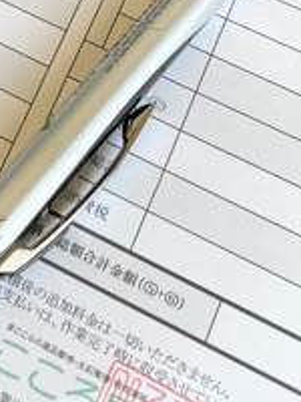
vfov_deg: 21.9
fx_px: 962
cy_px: -76
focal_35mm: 83
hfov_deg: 17.3
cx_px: -20
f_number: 1.6
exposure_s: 1/121
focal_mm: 4.2
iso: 80
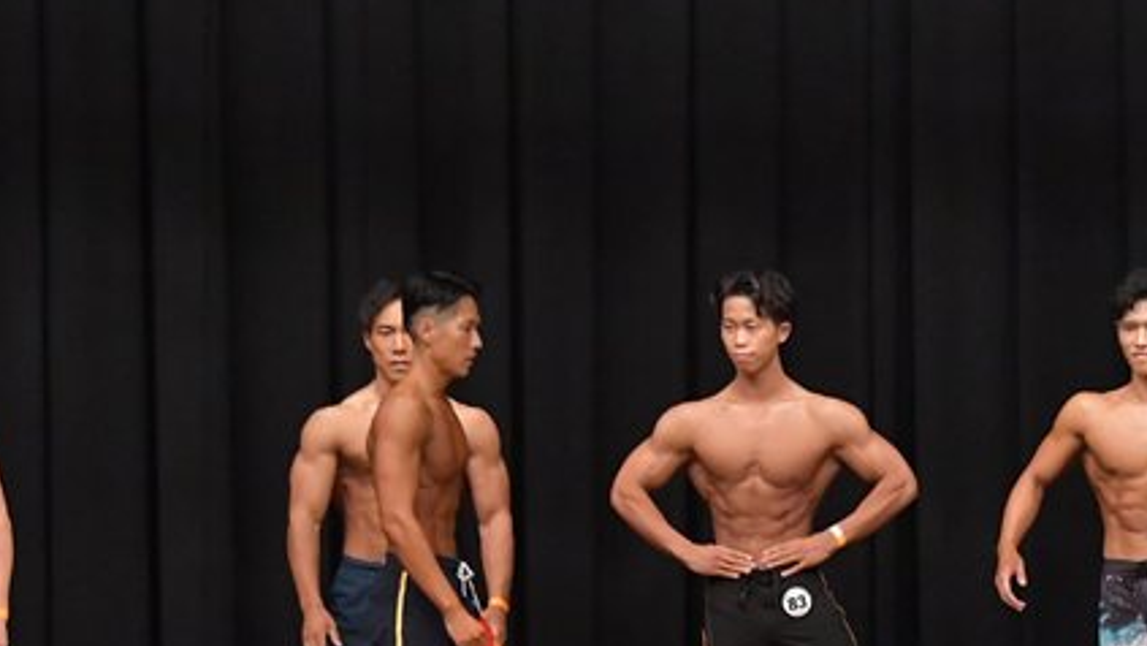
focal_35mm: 265
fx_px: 8060
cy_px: 624
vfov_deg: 4.6
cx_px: 899
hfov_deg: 8.1
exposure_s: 1/400
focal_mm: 92
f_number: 5.6
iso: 6400
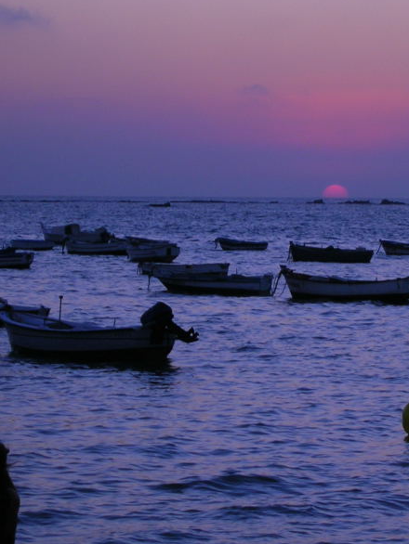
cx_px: 311
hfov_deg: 8.3
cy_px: 202
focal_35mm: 178
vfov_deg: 11.1
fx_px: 2802
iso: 50
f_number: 4.9
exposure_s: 1/88.6
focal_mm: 17.1
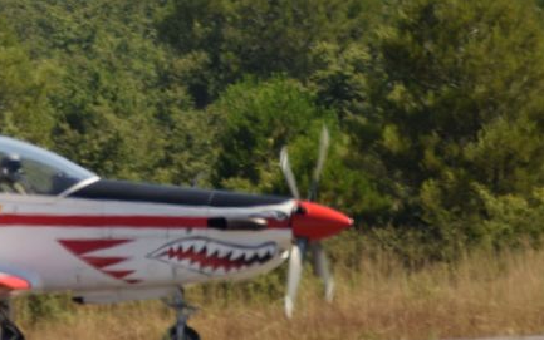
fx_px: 25139
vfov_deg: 0.8
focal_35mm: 1695
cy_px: 66
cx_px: -54
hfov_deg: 1.2
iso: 100
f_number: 5.6
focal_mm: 300
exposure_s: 1/500
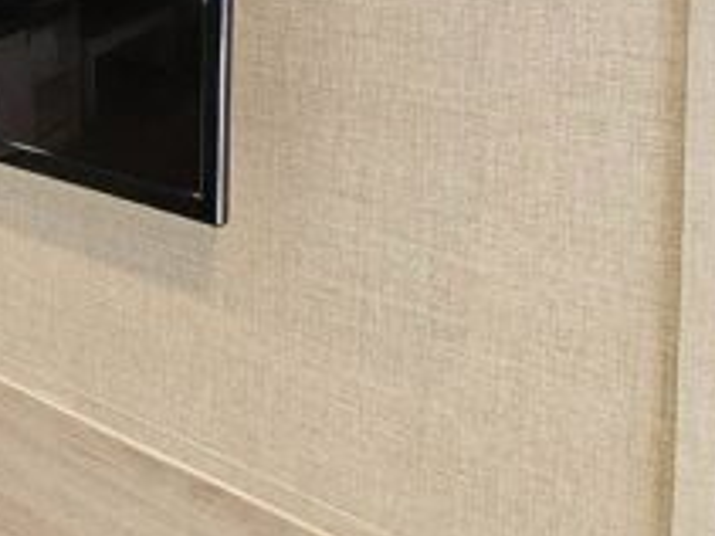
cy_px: -98
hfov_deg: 41.8
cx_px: -37
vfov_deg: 32.3
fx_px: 764
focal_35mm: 37
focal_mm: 2.2
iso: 400
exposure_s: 1/60
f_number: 2.2
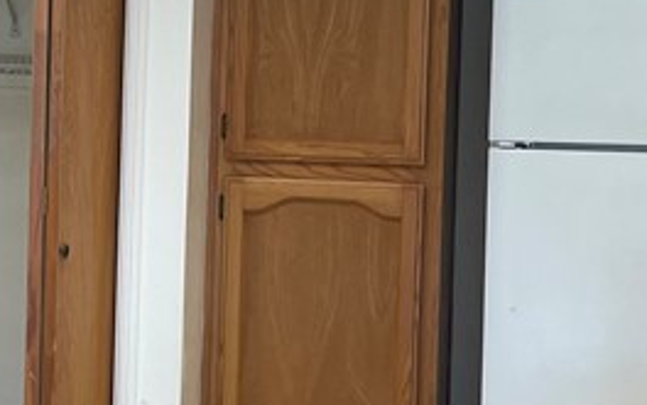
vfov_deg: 12.2
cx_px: 115
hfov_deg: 19.2
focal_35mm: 107
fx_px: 1887
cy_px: 128
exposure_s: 1/120
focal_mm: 4.2
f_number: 1.6
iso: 80
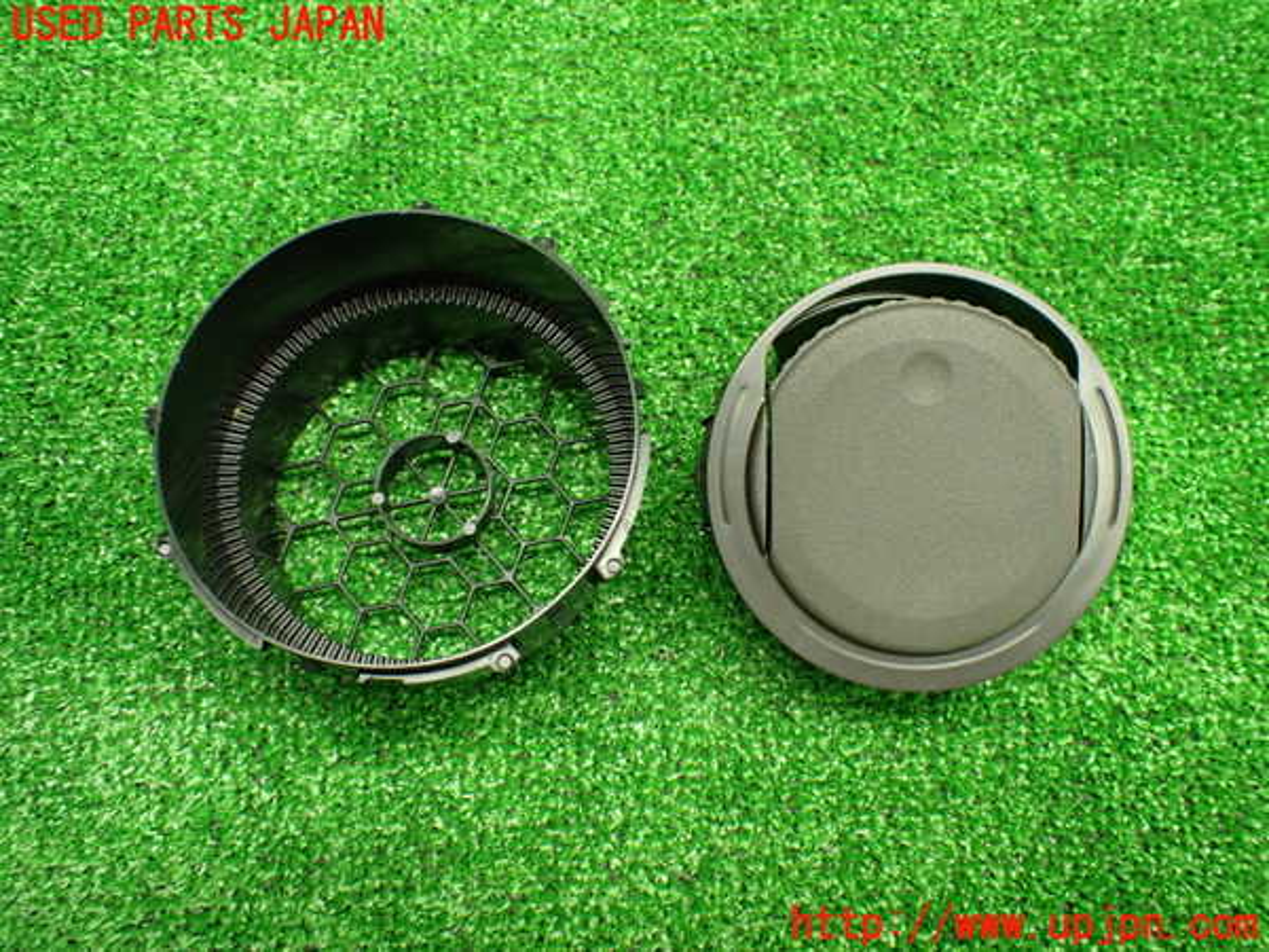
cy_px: 476
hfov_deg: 60.0
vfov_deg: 46.8
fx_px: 1100
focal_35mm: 30
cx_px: 634
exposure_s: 1/80
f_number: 2.3
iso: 800
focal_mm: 5.4
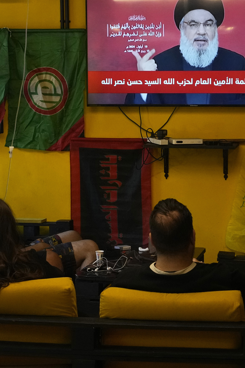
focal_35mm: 90
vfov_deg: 22.6
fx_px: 919
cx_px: 180
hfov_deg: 15.1
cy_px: 172
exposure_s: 1/250
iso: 3200
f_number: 5
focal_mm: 35
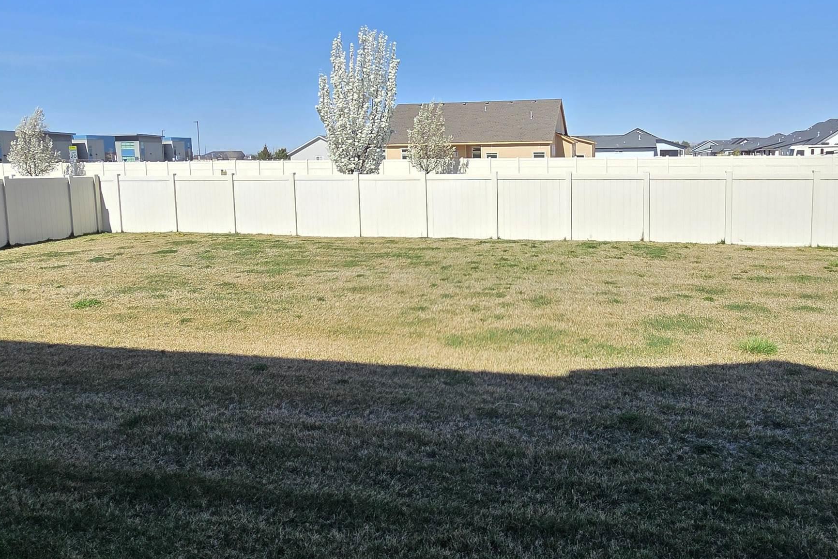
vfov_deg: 52.7
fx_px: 559
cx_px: 491
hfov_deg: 73.2
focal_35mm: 24
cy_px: 221
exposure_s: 1/2000
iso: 64
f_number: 2.2
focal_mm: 2.2
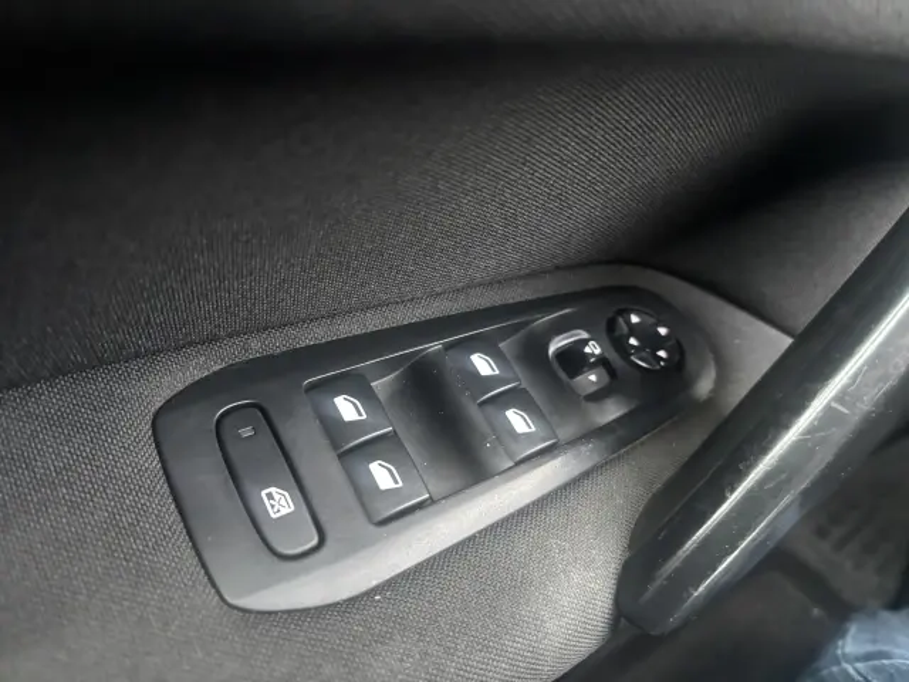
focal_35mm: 26
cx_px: 454
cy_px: 341
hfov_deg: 67.3
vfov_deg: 53.1
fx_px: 683
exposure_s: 1/32
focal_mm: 5.96
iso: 640
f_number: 1.6
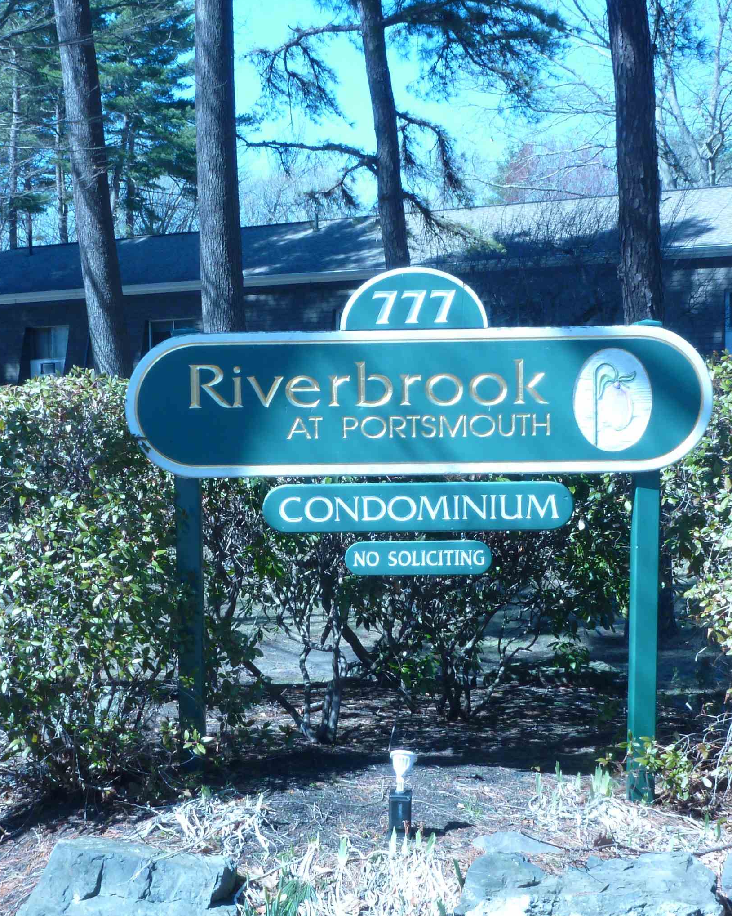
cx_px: 346
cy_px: 501
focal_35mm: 53
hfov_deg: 28.6
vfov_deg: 35.3
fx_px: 1436
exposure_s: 1/60
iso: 100
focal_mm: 6.4
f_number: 6.3
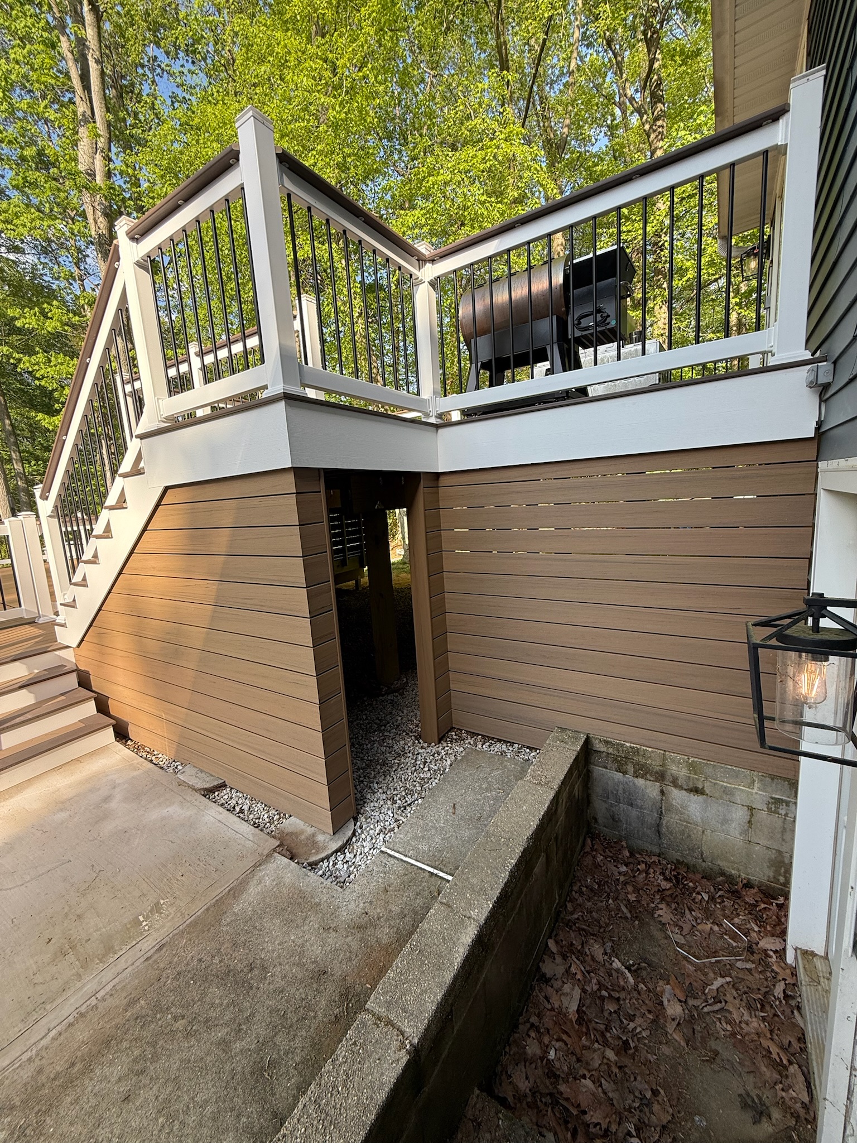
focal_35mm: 14
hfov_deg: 85.7
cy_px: 572
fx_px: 462
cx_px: 428
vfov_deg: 102.1
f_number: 2.2
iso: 50
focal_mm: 2.22
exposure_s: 1/293
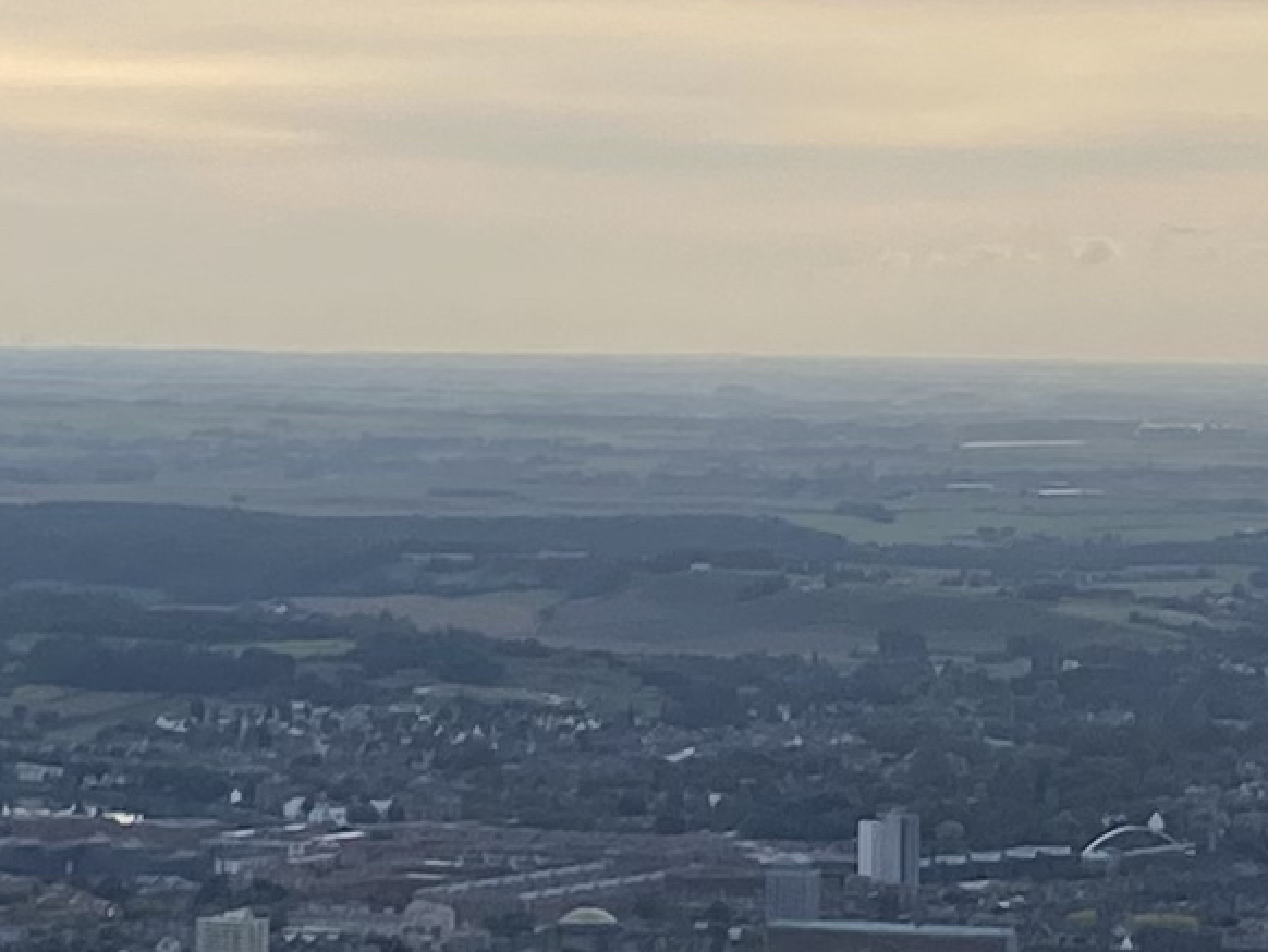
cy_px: 569
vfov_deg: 8.3
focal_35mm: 180
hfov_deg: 10.9
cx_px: 989
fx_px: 6596
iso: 32
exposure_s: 1/2890
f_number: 1.8
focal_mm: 4.25
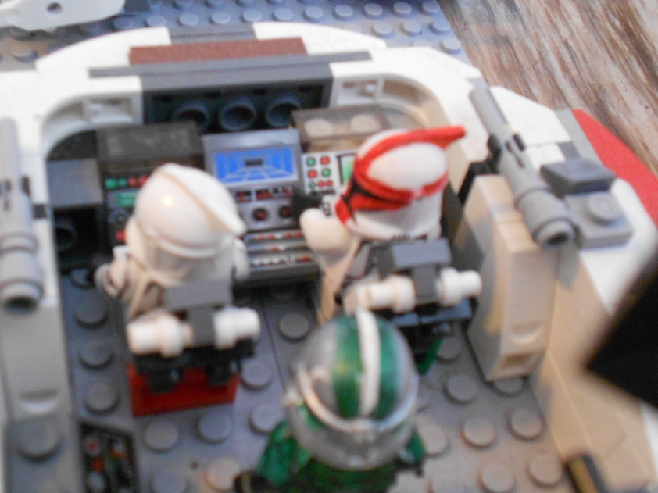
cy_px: 288
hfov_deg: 42.0
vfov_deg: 32.1
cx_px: 283
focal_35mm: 45
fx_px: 855
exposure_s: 1/4
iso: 400
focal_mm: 6.7
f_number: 3.9
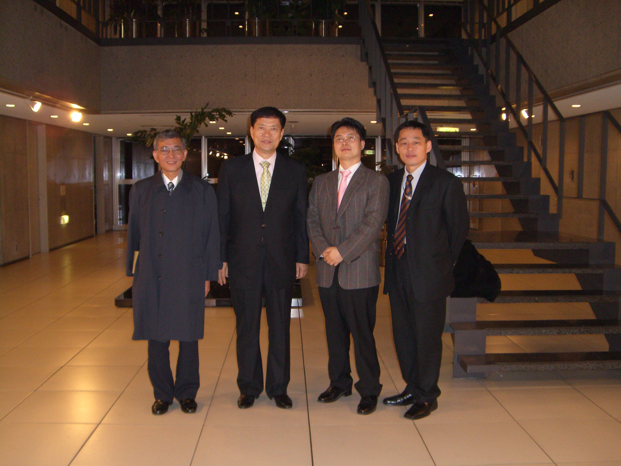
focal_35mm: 38
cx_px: 310
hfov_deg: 49.0
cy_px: 233
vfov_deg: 37.7
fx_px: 682
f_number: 2.7
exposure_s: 1/30
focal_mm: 6.2
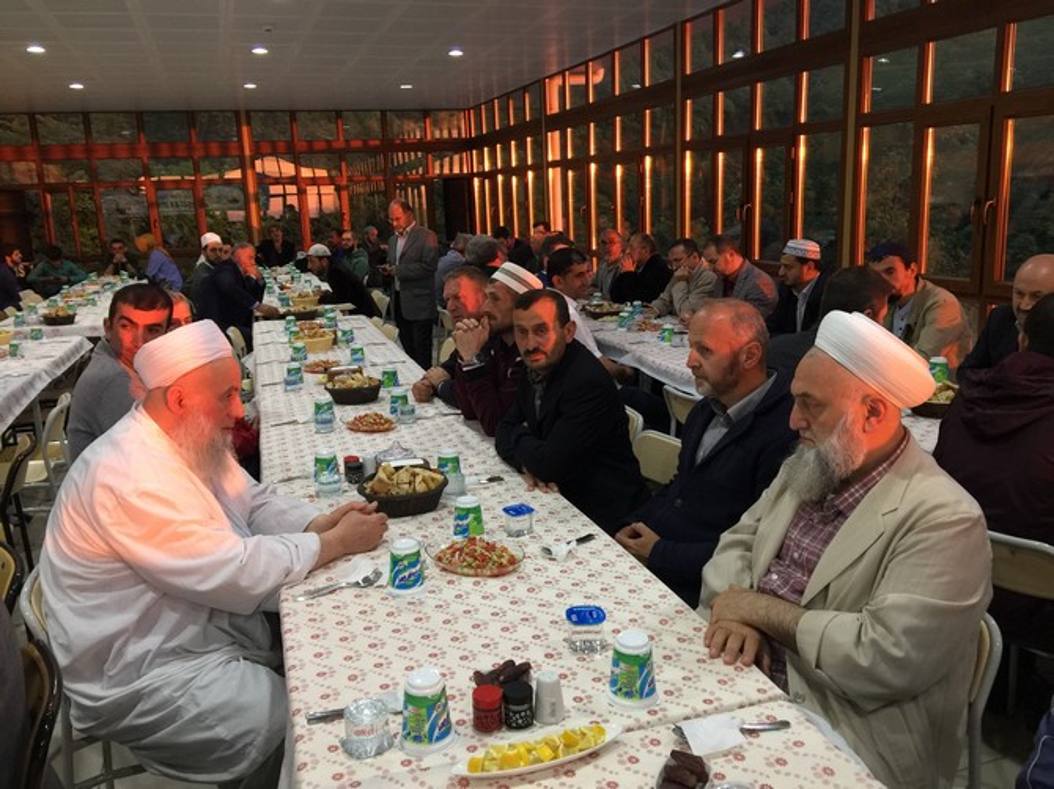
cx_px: 527
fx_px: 883
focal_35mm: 29
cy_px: 394
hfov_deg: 61.7
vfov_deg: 48.2
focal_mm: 4.15
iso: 64
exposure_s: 1/17
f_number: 2.2
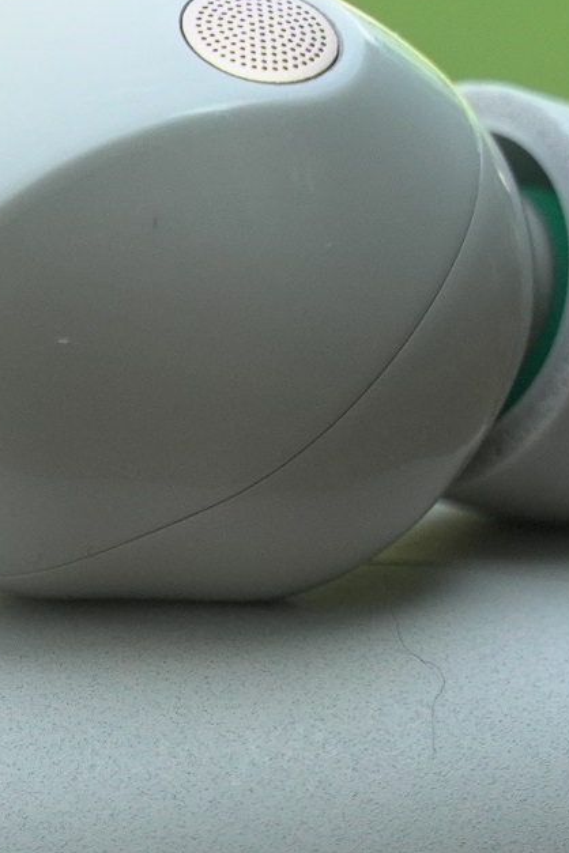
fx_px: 18989
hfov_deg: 1.7
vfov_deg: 2.6
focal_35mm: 801
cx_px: -106
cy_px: 857
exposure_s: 1/250
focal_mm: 134
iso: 1000
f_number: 7.1
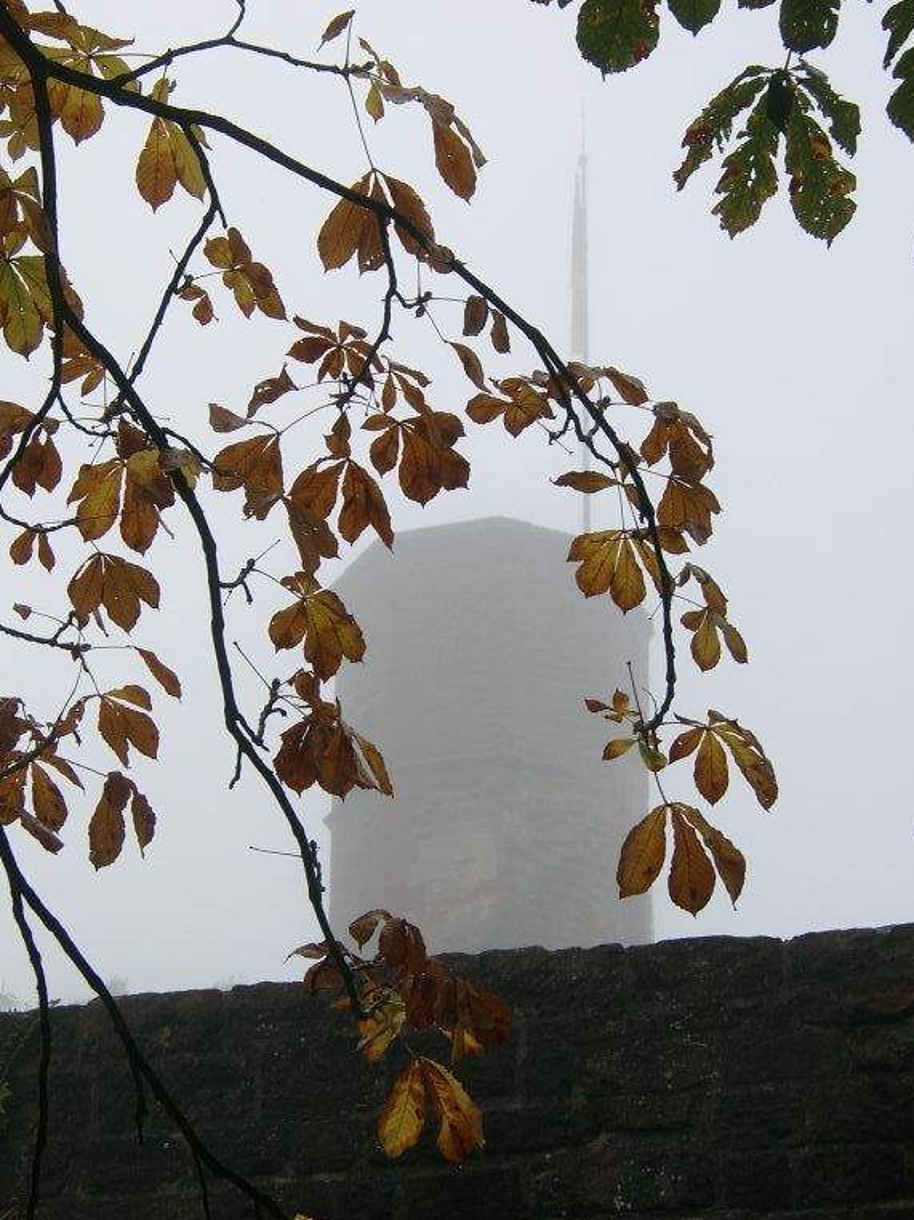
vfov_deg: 18.7
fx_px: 3699
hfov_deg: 14.1
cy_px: 613
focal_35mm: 105
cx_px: 455
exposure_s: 1/269
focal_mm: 20.74
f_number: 4
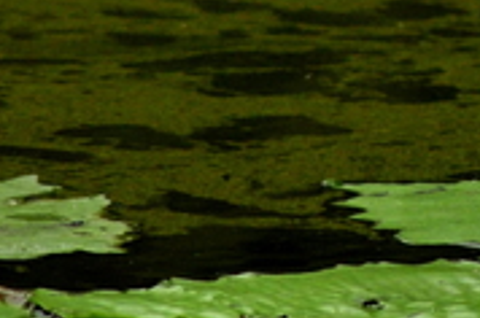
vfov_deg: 0.7
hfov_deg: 1.1
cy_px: -309
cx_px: 638
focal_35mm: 1889
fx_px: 25141
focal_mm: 280
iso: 500
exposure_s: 1/800
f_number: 10
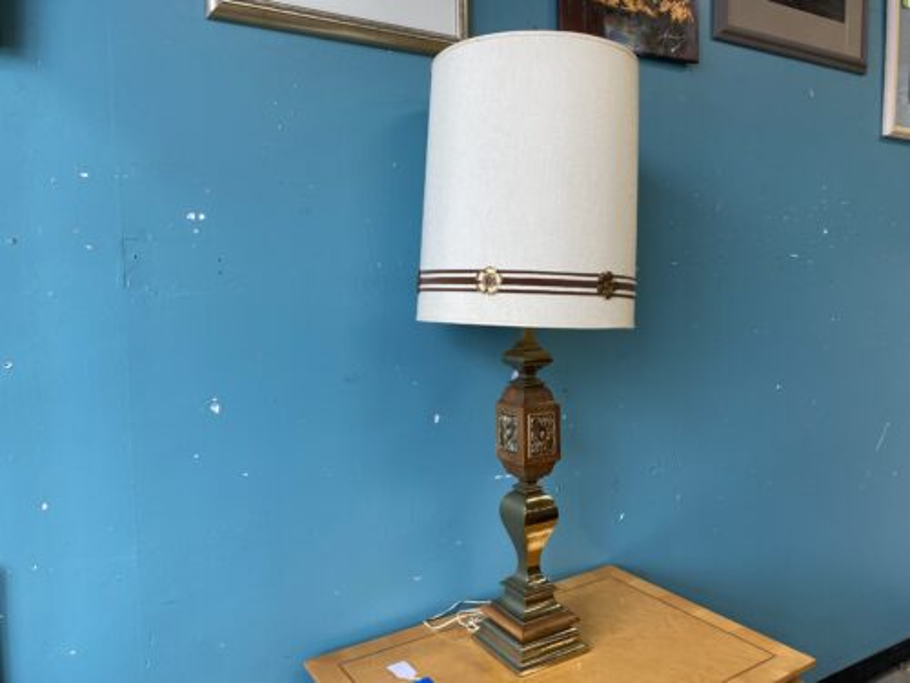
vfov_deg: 53.1
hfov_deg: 67.3
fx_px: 683
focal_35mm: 26
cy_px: 342
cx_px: 455
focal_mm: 4.25
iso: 125
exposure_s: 1/120
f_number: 1.8
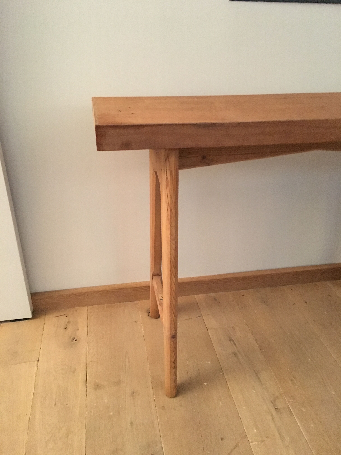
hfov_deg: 48.2
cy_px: 228
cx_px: 170
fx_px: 381
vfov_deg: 61.7
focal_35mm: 29
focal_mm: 4.15
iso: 320
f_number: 2.2
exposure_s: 1/17
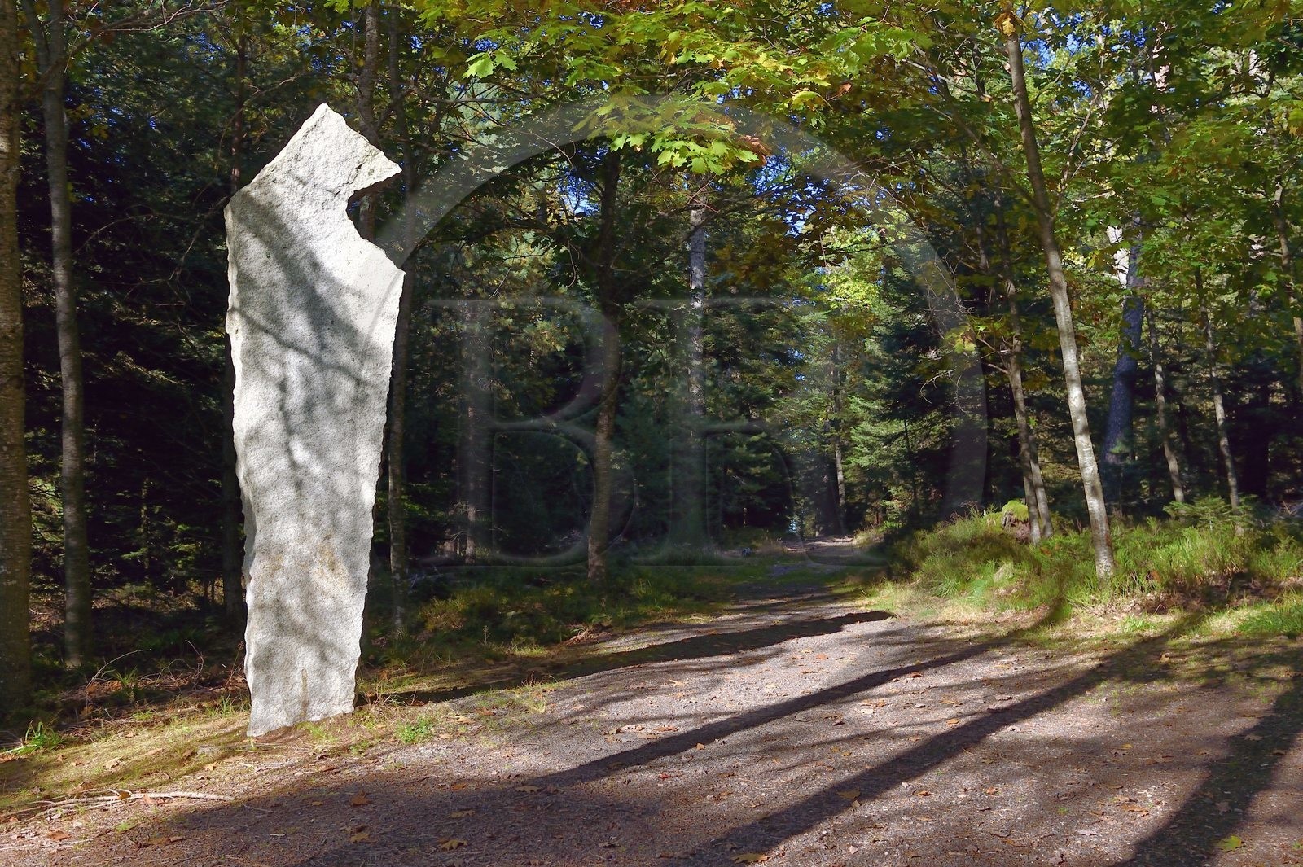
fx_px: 1447
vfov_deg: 33.4
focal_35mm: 40
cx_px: 652
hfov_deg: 48.5
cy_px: 434
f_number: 7.1
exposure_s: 1/1600
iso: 800
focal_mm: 40
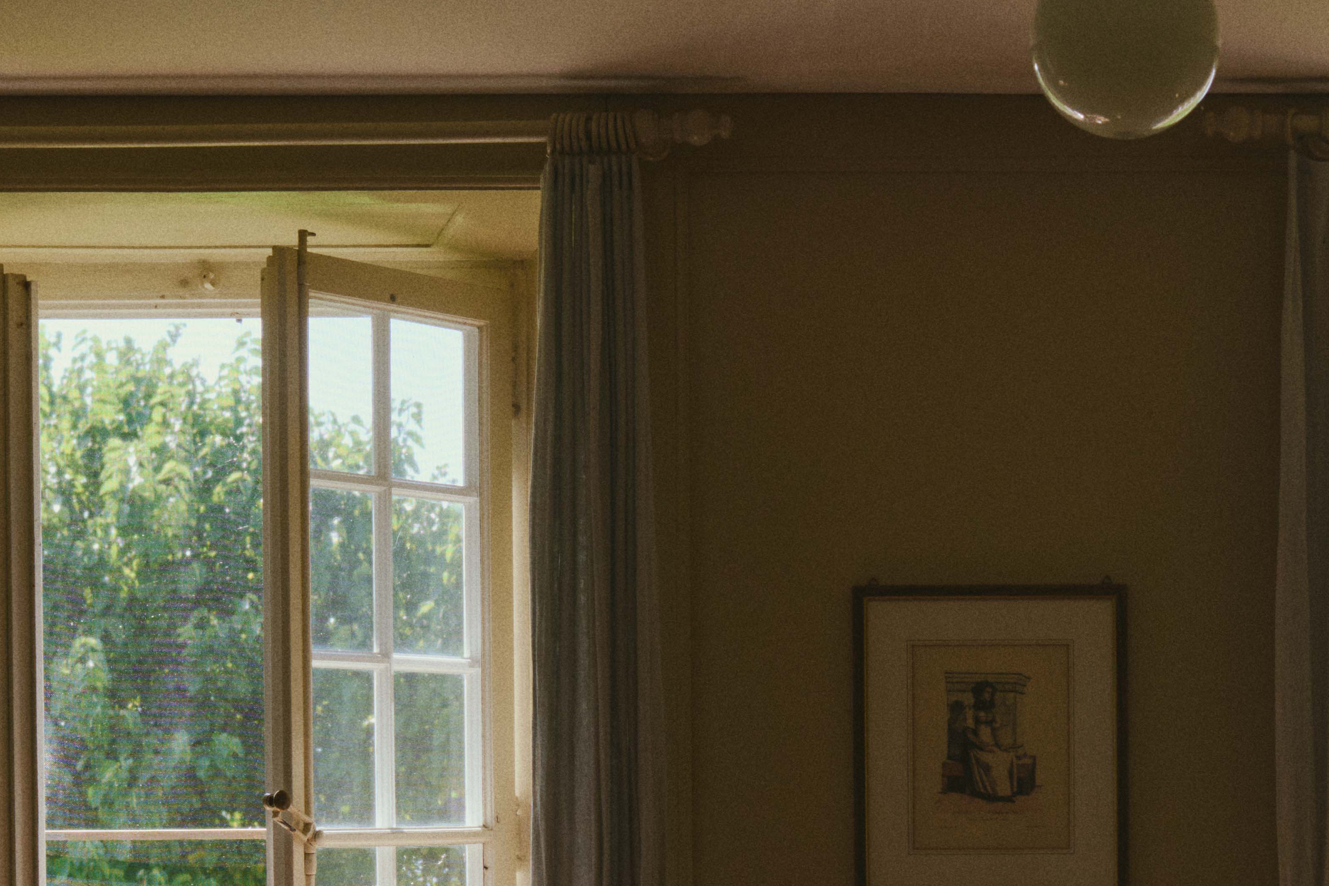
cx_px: 1015
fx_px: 3359
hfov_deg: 22.2
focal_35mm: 91
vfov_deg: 14.6
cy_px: 1019
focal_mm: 35
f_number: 8
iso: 200
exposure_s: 1/125
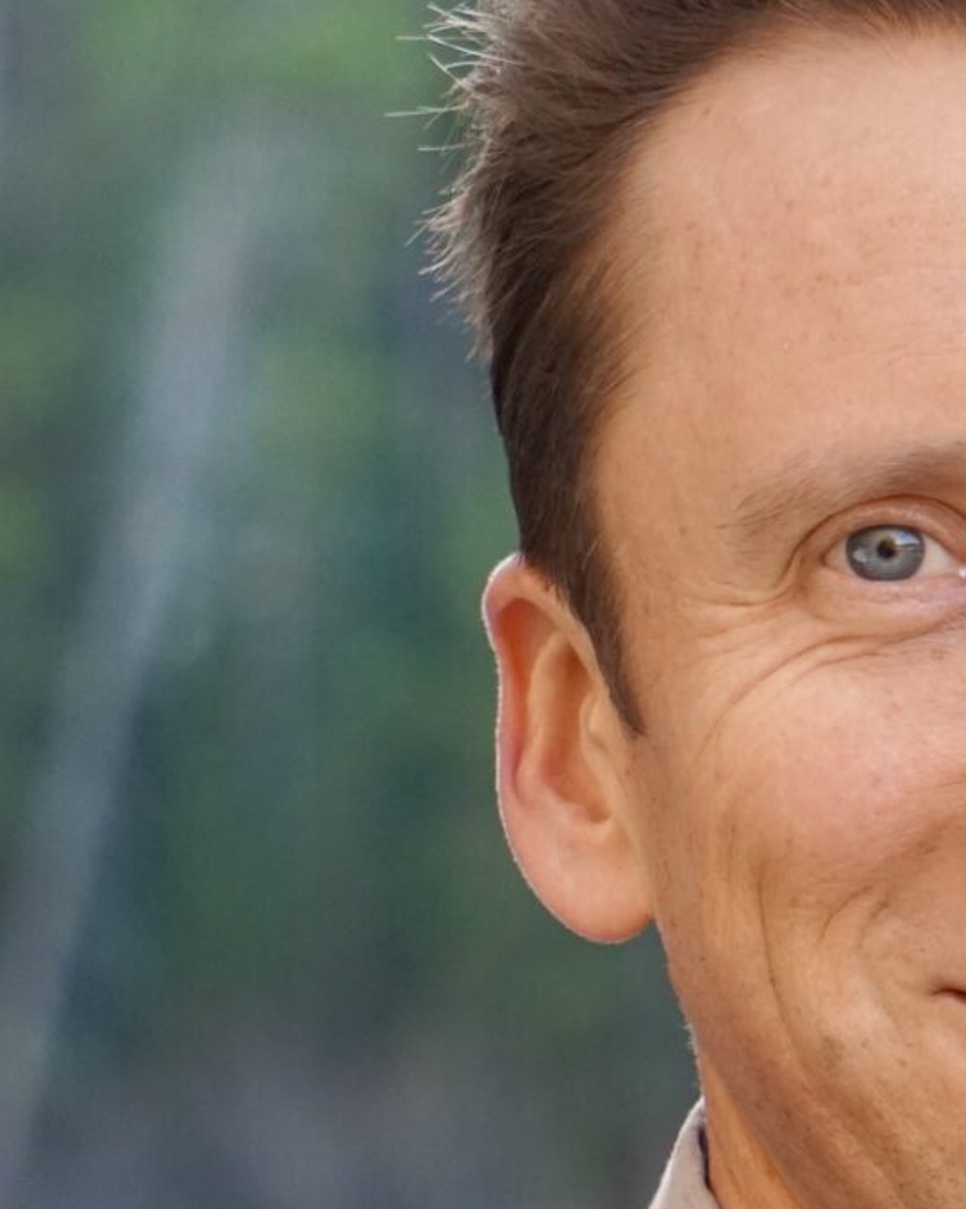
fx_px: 13903
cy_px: 1270
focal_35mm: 389
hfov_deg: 4.0
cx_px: 1026
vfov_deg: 5.0
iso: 800
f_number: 4.5
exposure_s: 1/200
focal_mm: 73
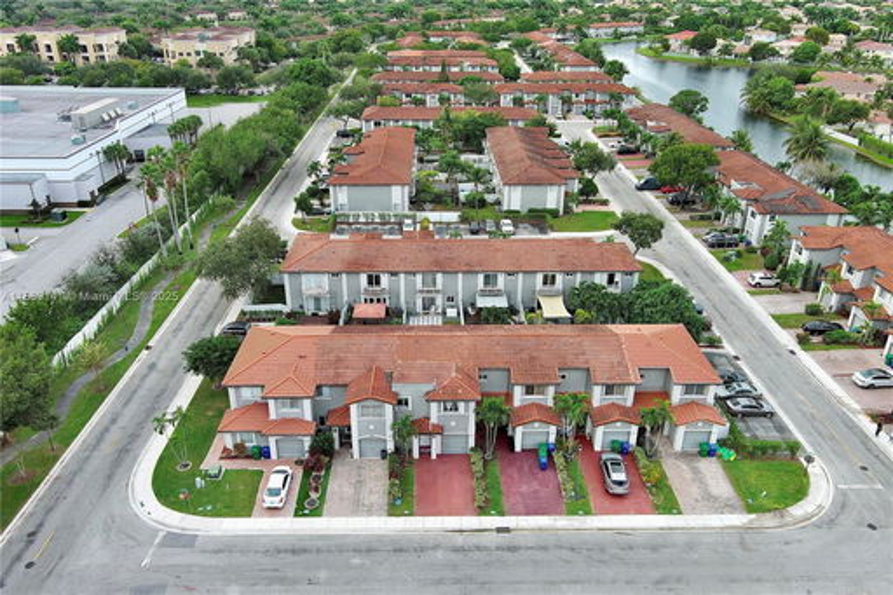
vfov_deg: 44.9
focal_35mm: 29
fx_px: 719
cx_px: 446
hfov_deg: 63.7
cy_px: 298
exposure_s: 1/340
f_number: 2.8
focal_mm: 10.57
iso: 100
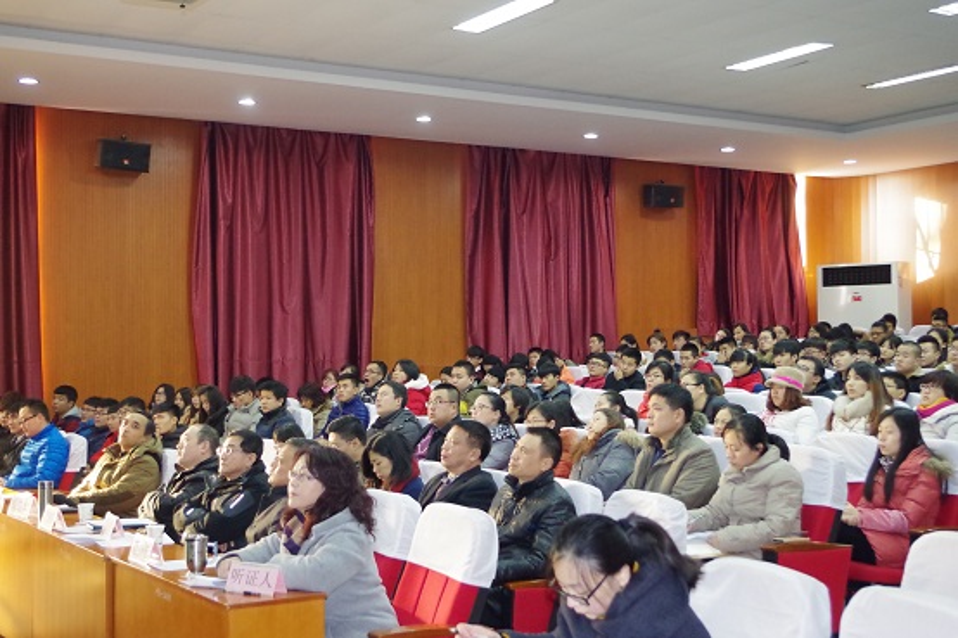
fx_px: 1303
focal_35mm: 49
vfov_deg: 27.5
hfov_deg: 40.4
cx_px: 479
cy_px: 319
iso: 3200
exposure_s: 1/25
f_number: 4
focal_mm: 32.5
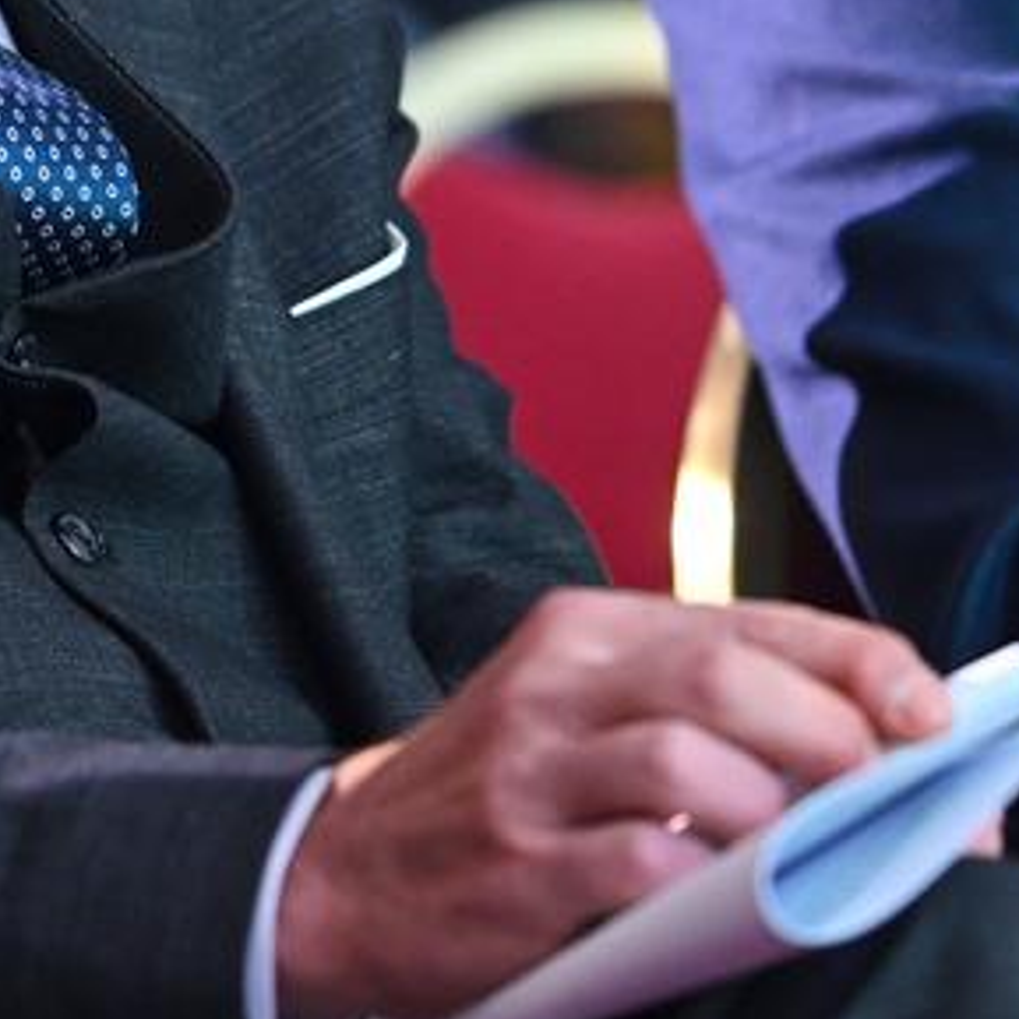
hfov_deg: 2.8
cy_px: -411
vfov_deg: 2.8
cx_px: -63
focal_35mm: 636
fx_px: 21182
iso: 1250
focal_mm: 135
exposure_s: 1/160
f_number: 2
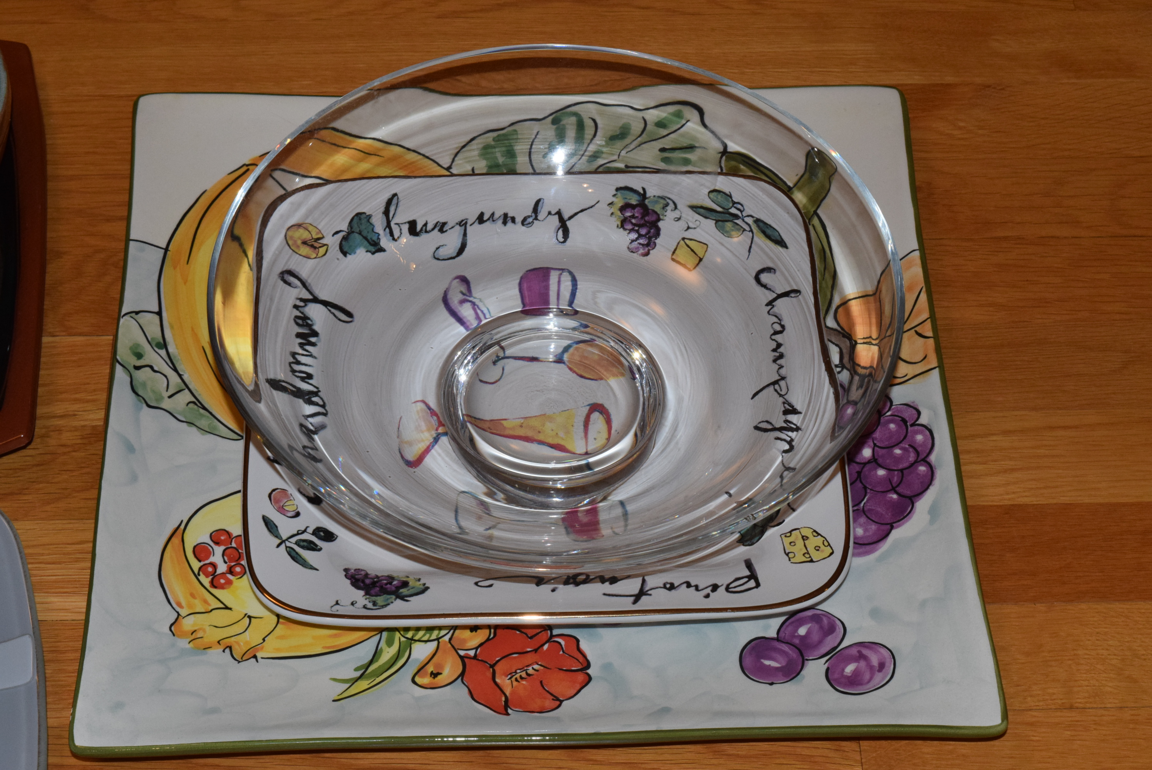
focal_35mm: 82
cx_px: 576
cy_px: 385
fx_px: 2642
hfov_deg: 24.6
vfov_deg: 16.6
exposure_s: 1/100
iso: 1600
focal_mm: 55
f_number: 13
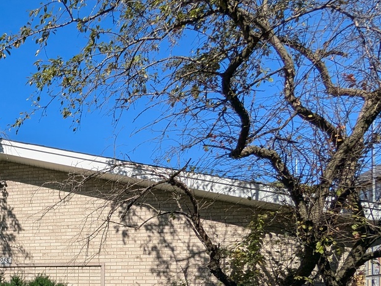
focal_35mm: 37
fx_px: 407
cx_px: -53
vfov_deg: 34.6
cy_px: 296
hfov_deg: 39.4
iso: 52
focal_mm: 2.35
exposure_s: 1/2075
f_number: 2.2
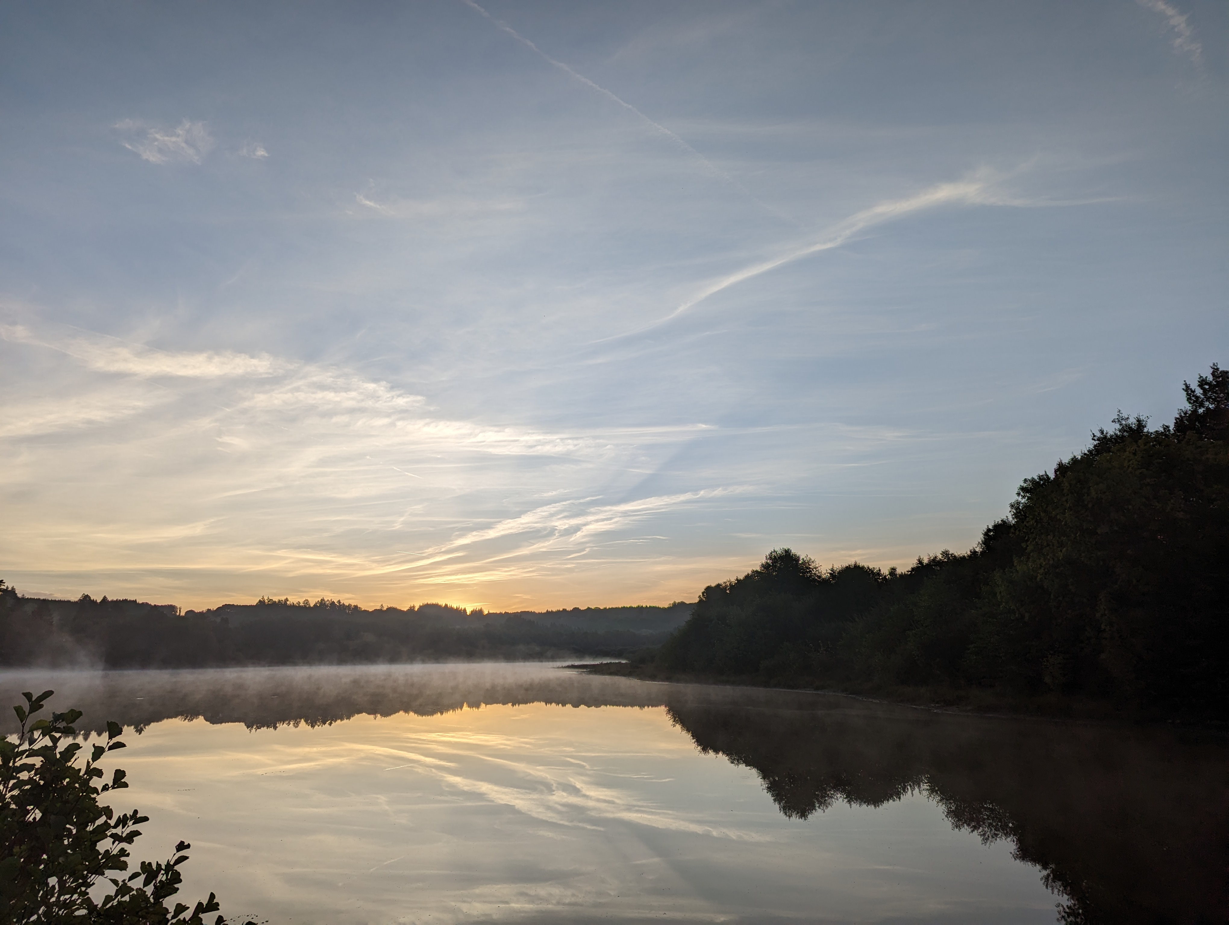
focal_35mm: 24
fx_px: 853
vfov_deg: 56.9
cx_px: 614
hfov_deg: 71.5
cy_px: 462
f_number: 1.85
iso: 42
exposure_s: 1/2020
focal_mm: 6.81
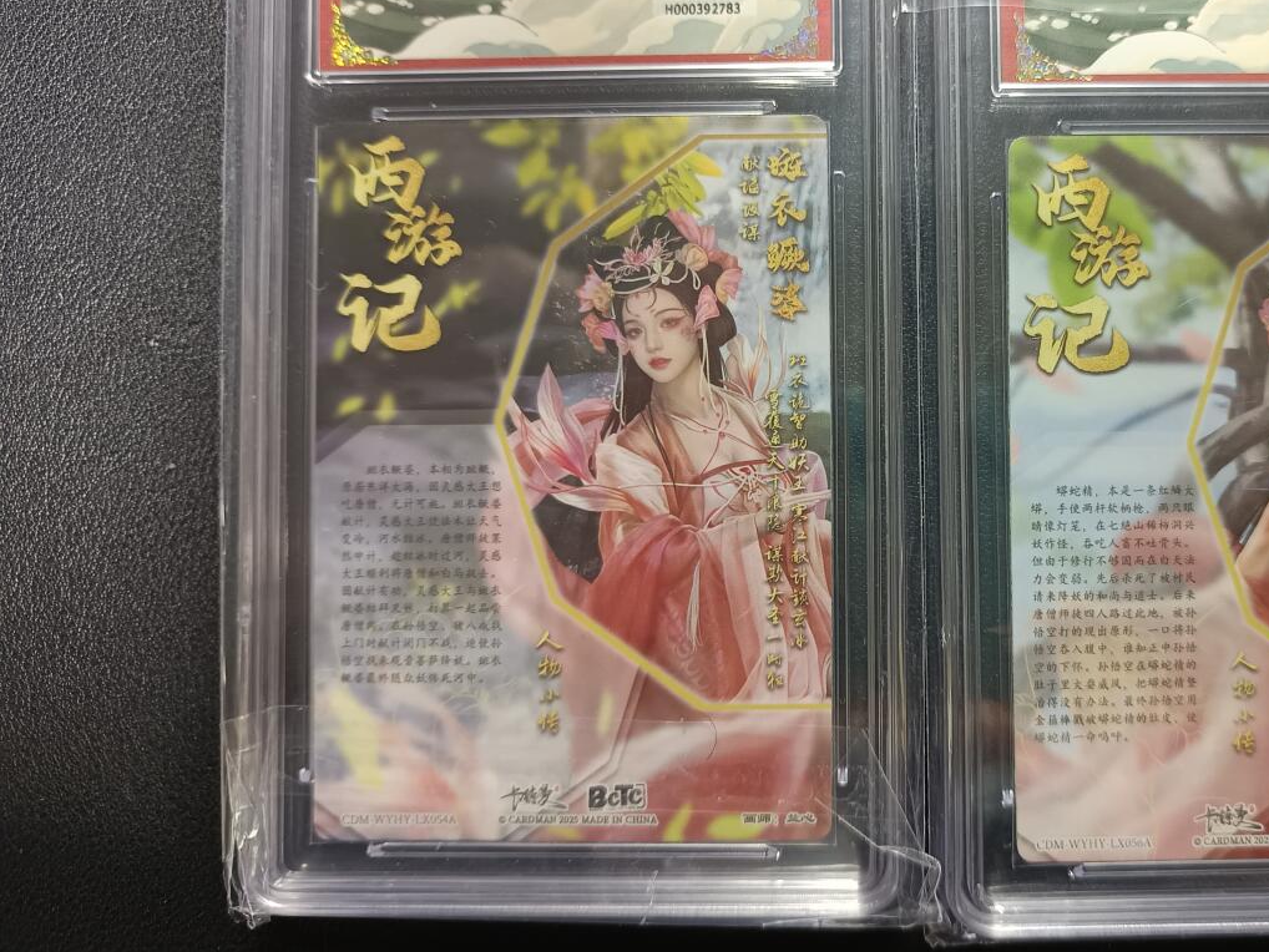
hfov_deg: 54.0
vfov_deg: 42.8
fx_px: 1210
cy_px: 401
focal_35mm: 33
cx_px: 863
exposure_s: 1/25
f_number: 1.7
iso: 942
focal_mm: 5.31
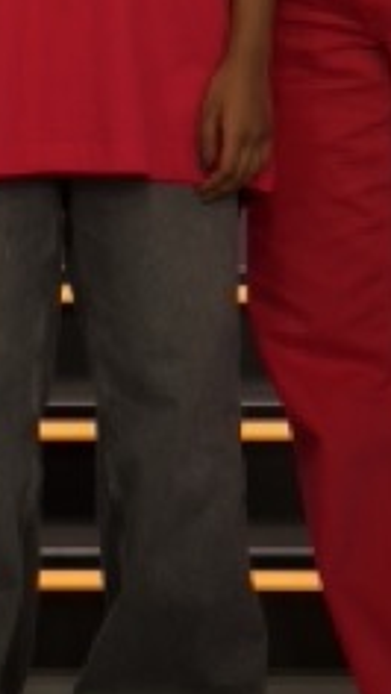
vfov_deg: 6.8
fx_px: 5682
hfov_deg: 3.9
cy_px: -582
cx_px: -437
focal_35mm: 309
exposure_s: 1/250
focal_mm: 54.3
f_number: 5
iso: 1000
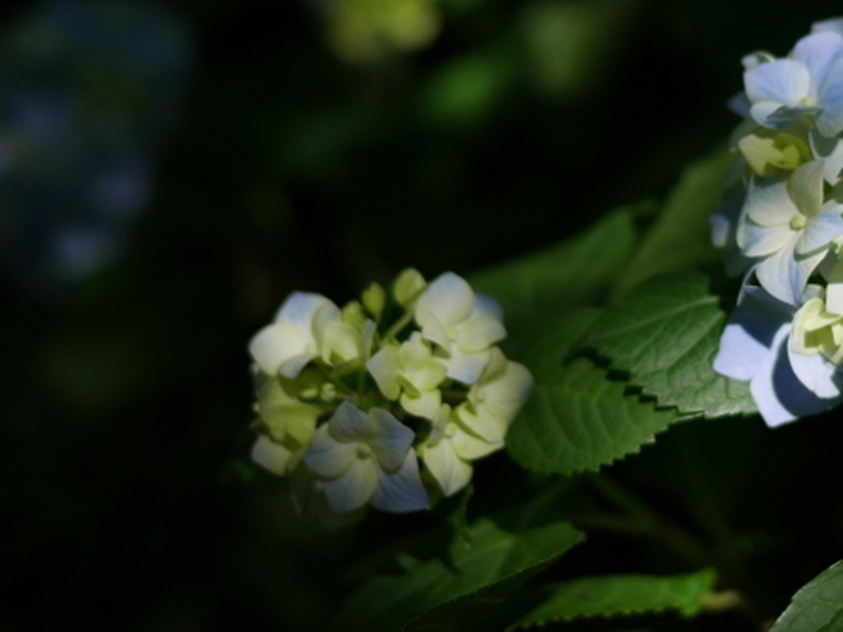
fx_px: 2241
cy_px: 155
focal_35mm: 92
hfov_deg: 21.1
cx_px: 652
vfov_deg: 16.0
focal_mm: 20
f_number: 1.7
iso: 200
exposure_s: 1/5000
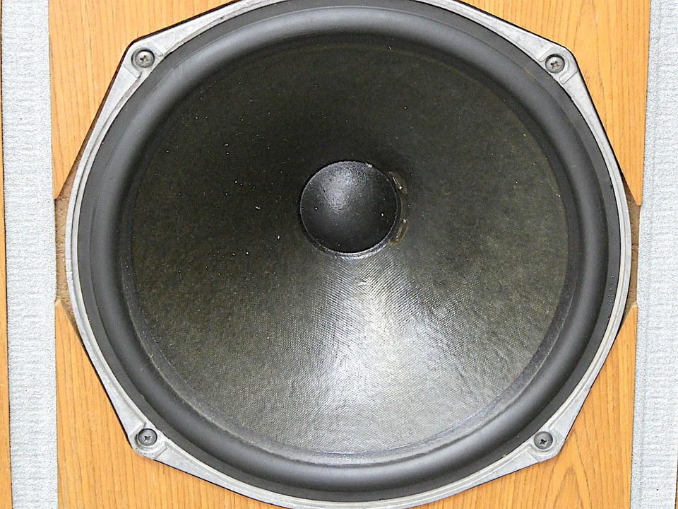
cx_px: 339
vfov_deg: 9.3
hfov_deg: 12.3
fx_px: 3134
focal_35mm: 160
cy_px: 254
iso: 1600
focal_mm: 28.7
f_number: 5.5
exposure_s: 1/13
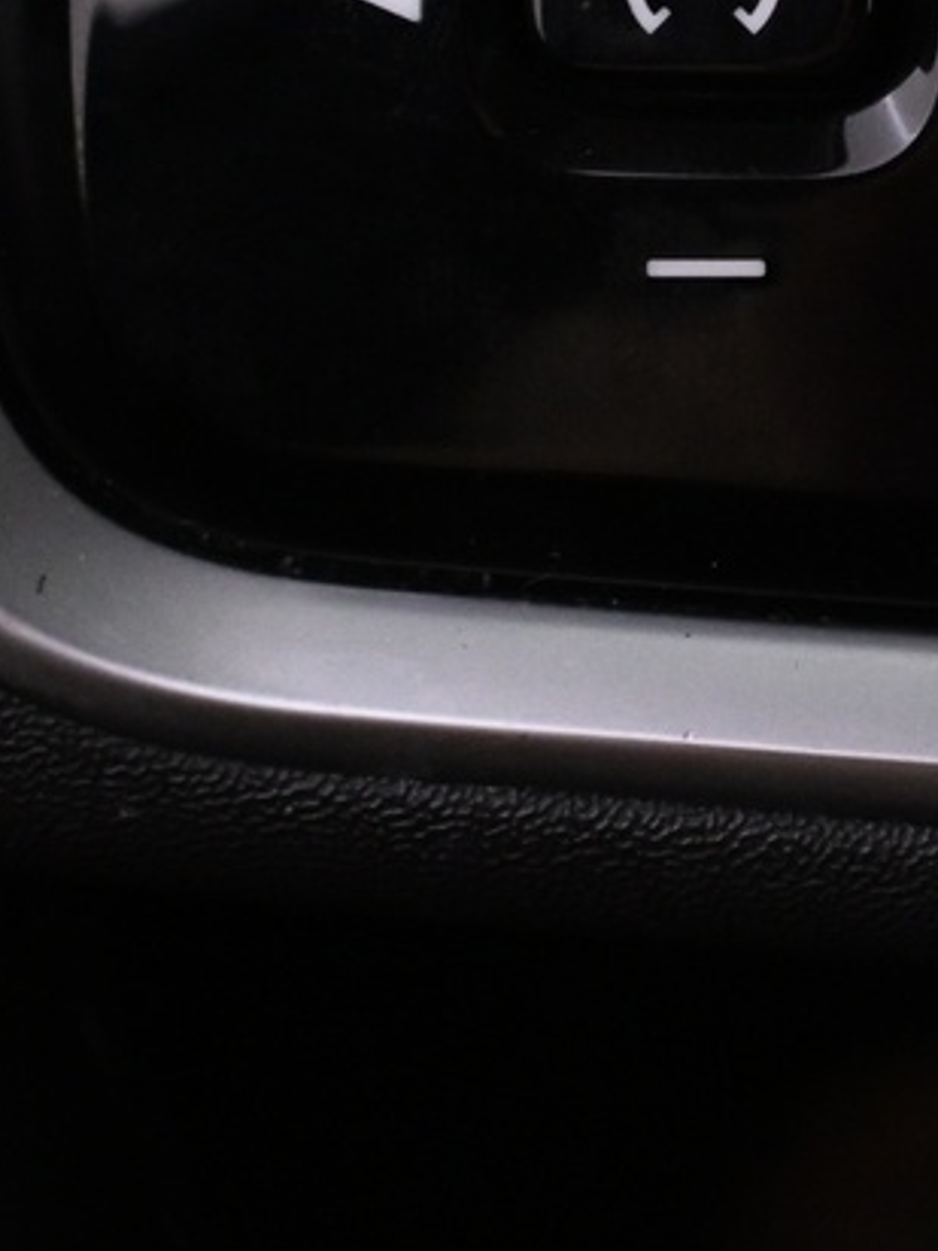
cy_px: 55
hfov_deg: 10.4
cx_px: 1518
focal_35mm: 136
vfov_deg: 14.3
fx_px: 4914
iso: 1600
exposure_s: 1/40
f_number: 4.2
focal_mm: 24
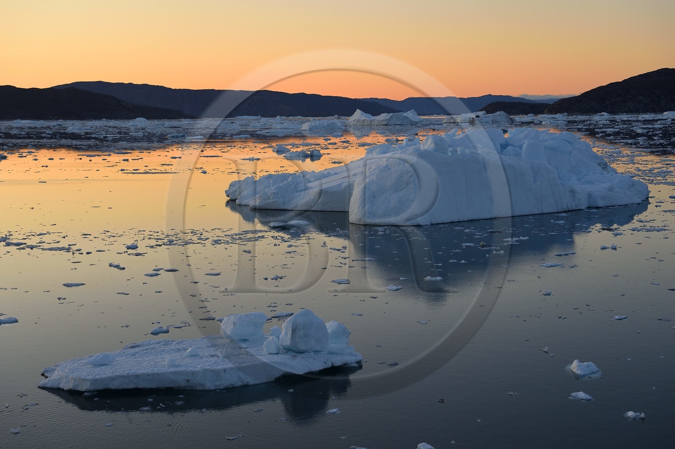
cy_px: 224
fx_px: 1124
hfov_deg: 33.4
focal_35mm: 60
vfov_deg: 22.6
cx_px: 338
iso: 400
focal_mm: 60
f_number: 9
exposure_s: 1/100
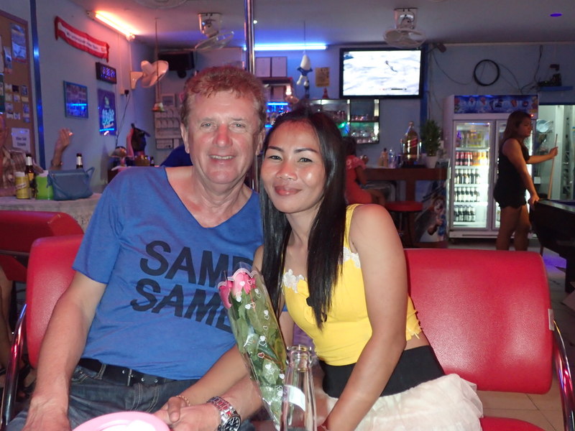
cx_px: 288
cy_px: 216
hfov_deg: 56.8
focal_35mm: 32
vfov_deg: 44.2
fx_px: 532
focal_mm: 5.87
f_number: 2.4
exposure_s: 1/30
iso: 640
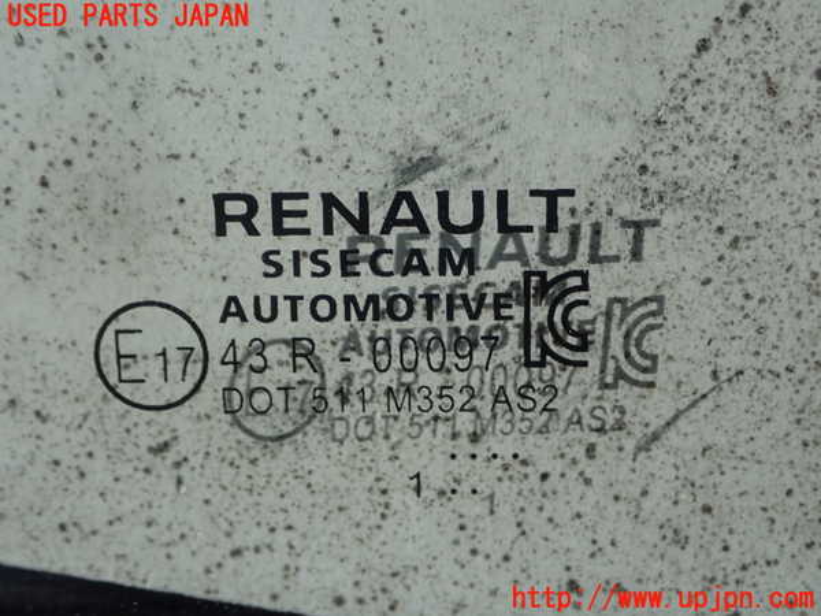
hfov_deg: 31.7
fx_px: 1447
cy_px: 308
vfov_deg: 24.0
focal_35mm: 61
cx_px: 410
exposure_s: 1/125
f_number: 3.6
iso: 160
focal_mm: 11.01
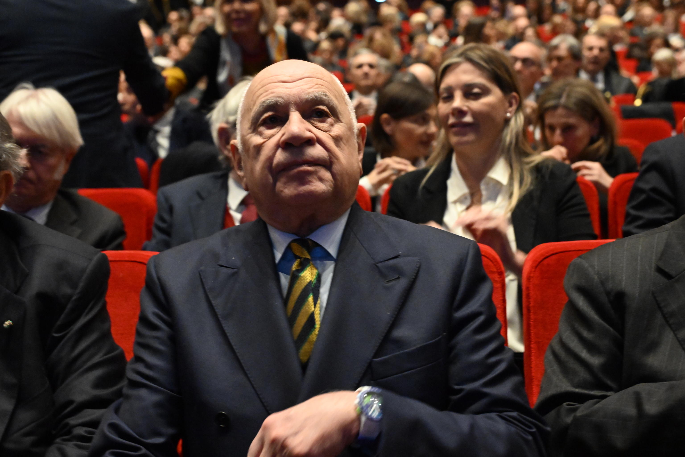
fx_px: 951
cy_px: 228
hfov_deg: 39.6
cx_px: 342
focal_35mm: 50
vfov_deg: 27.0
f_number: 4.5
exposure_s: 1/80
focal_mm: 50
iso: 8000
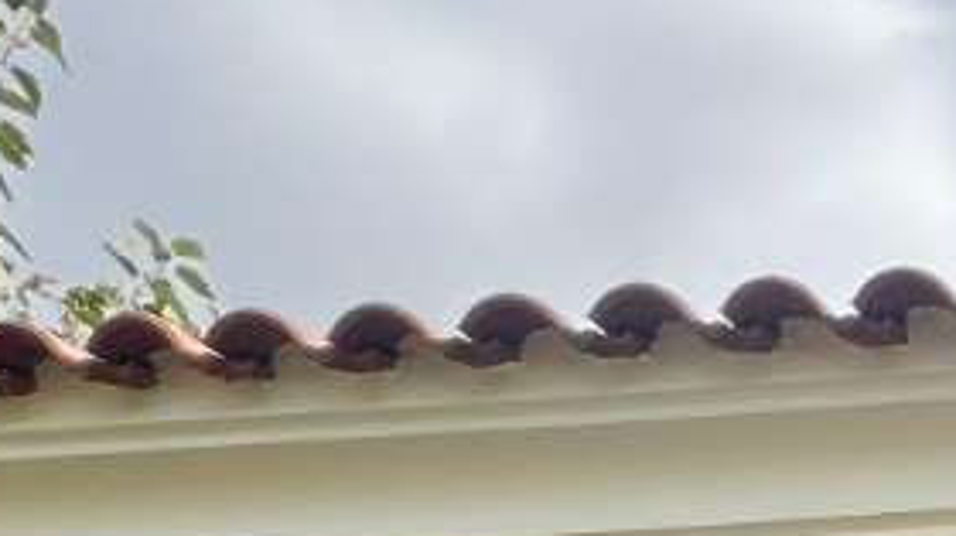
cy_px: 1630
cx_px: 1530
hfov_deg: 21.9
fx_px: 1925
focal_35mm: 76
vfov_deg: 10.6
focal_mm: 1.57
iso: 32
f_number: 1.8
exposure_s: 1/345
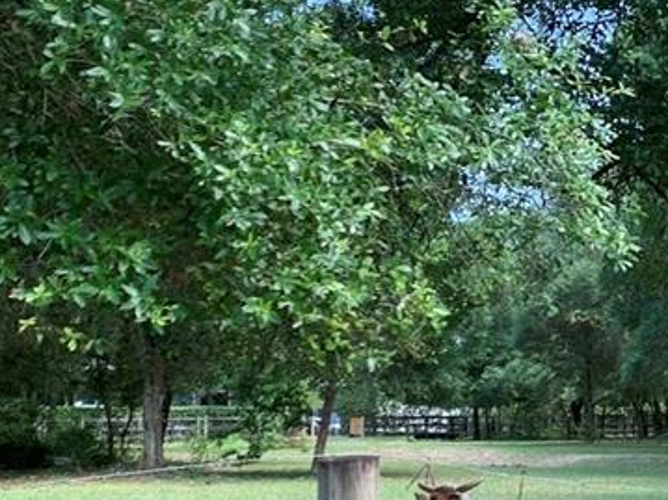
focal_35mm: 87
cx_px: 742
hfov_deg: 21.3
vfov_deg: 16.9
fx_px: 1678
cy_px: 372
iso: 25
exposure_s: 1/147
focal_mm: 4.25
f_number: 1.8
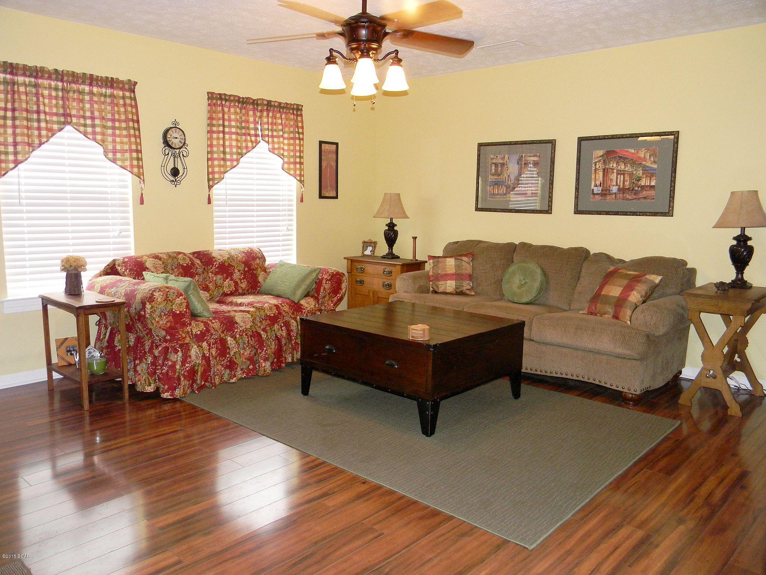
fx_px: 620
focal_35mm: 28
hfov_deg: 63.4
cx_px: 383
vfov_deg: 49.7
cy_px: 288
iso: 241
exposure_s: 1/26
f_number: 3.5
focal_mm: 5
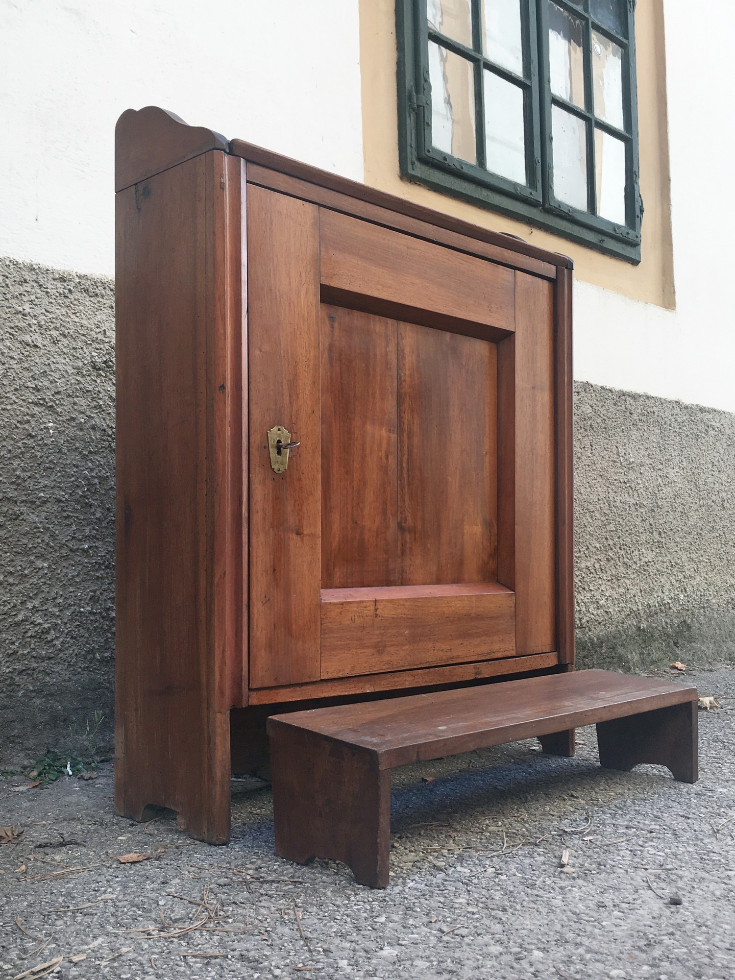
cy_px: 490
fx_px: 821
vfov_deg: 61.7
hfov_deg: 48.2
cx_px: 368
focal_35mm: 29
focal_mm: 4.15
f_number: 2.2
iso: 25
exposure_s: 1/280
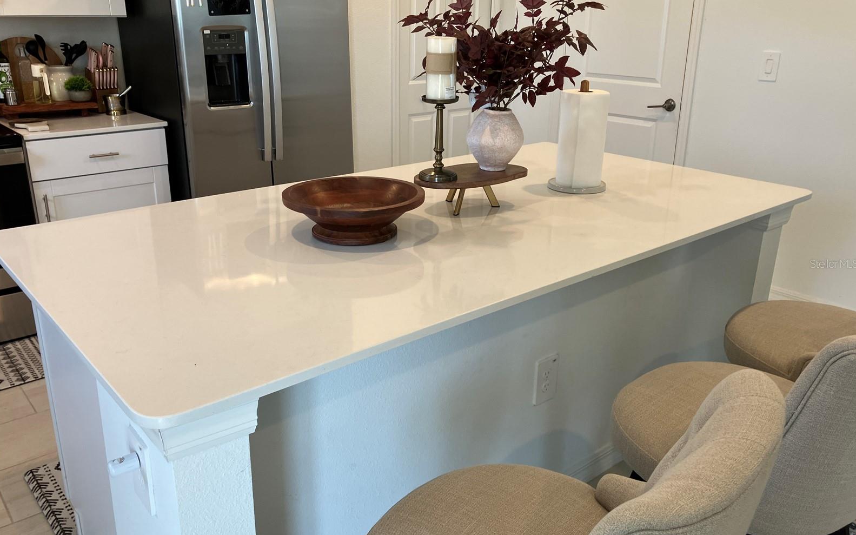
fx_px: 700
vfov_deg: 41.8
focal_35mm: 30
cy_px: 263
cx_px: 428
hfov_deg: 62.9
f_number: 1.8
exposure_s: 1/60
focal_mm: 3.99
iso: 50
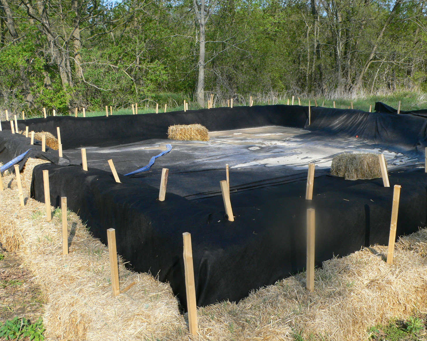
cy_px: 170
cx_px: 203
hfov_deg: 50.3
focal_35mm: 36
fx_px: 455
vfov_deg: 41.2
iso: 80
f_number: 4
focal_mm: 6.3
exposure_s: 1/320
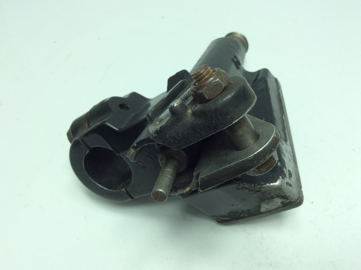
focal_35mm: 32
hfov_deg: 56.9
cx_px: 180
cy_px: 135
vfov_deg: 44.1
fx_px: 333
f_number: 2.4
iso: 32
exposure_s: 1/351
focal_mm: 3.3
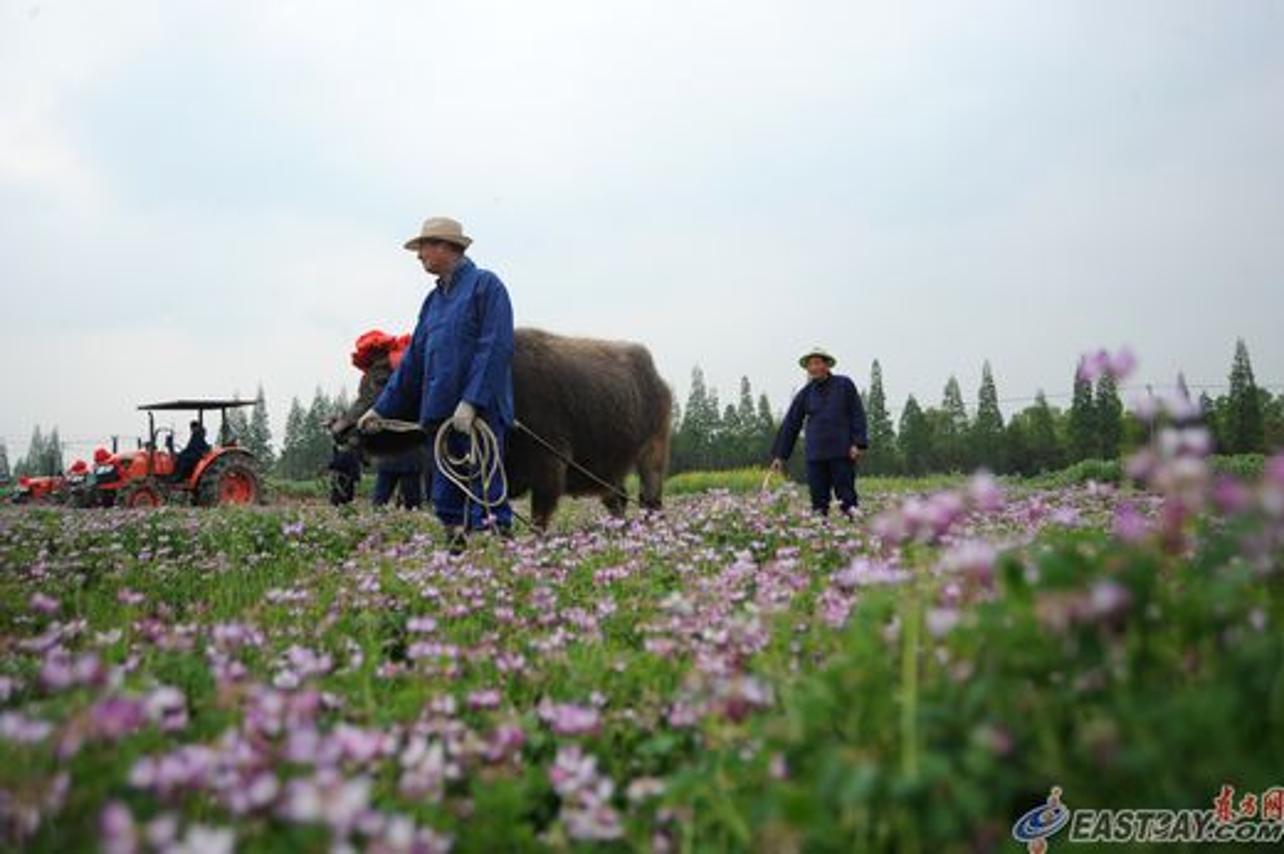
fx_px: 1247
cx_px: 642
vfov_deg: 37.8
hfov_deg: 54.5
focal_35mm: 35
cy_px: 427
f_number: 4.5
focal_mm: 35
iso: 200
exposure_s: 1/1000
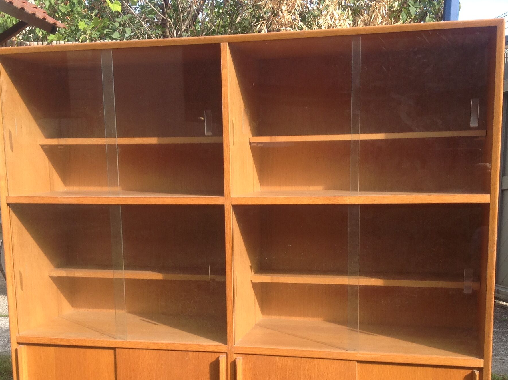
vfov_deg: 28.2
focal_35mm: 51
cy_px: 265
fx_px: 747
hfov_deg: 37.5
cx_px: 243
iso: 50
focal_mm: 4.28
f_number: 2.4
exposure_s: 1/451
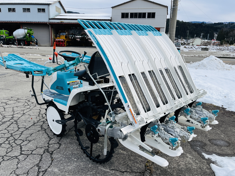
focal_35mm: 29
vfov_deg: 48.1
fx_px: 197
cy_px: 97
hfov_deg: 61.6
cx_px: 111
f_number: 1.6
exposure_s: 1/1992
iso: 50
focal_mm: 5.1
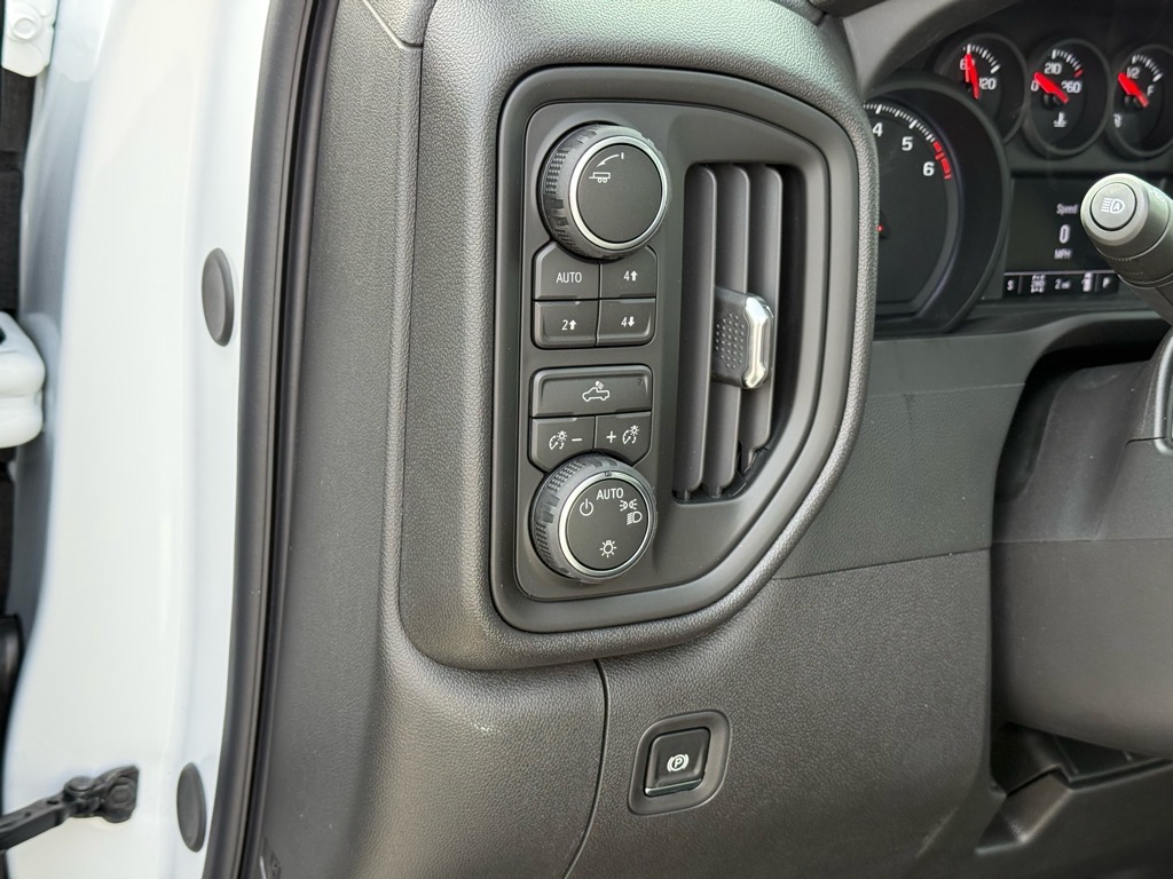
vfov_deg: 30.3
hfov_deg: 39.7
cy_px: 440
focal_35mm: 48
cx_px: 586
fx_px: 1627
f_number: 1.78
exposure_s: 1/242
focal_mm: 6.76
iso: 125
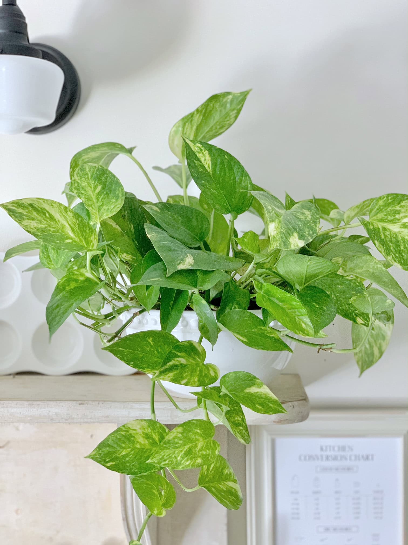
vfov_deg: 36.8
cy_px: 272
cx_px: 204
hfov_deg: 28.0
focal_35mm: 52
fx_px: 817
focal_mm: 6
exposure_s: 1/60
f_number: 2.4
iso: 320
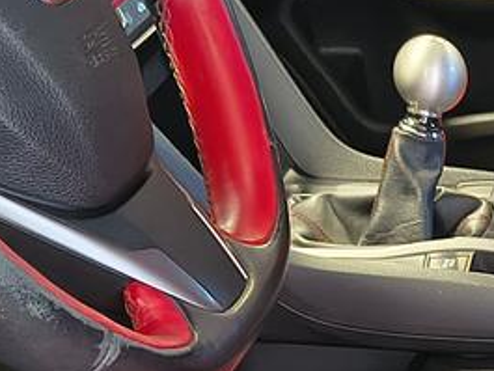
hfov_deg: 15.9
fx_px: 1656
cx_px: 680
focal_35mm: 116
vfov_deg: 11.8
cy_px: 679
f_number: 1.8
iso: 1004
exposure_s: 1/60
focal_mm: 5.56
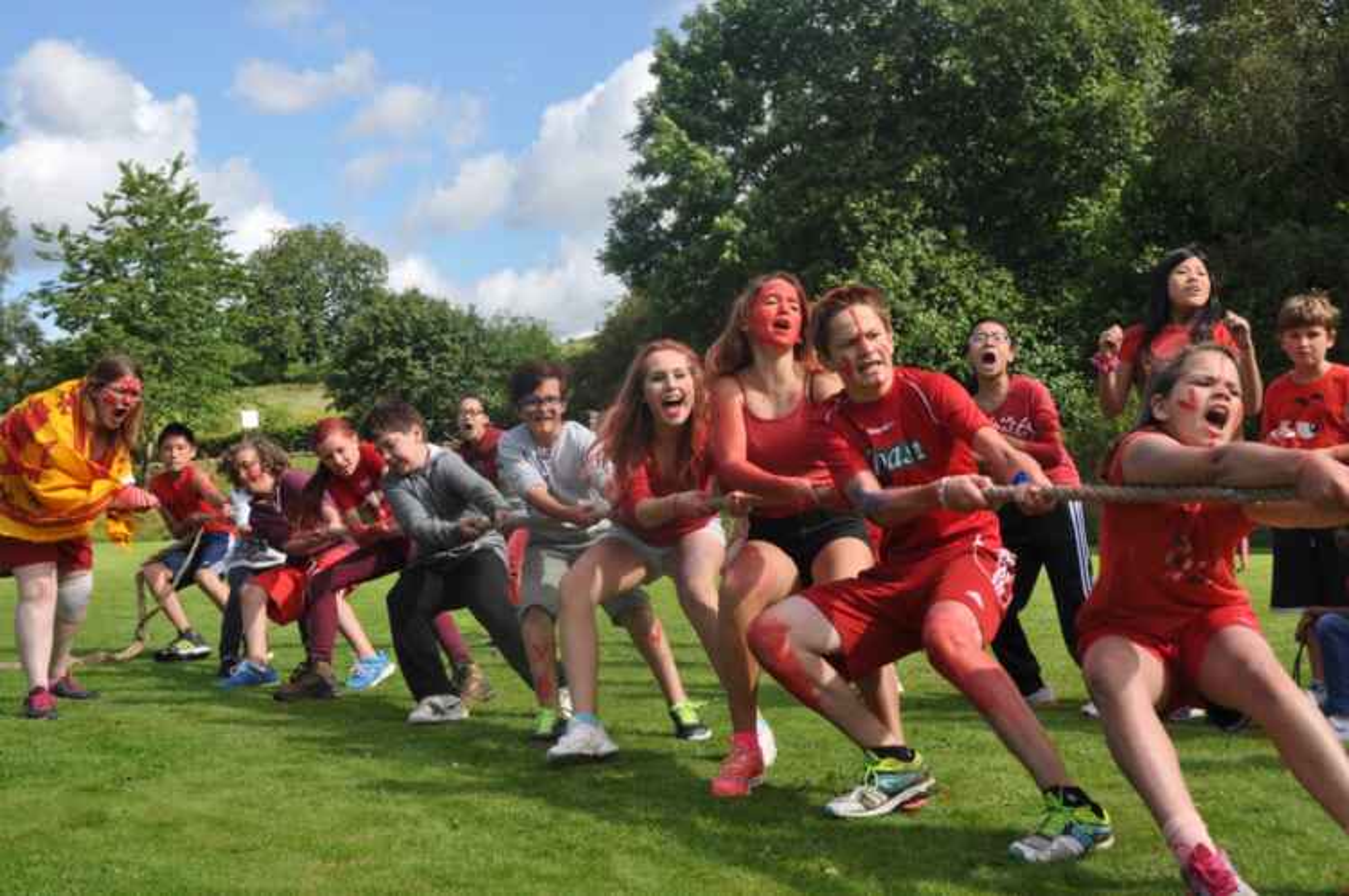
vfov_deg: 26.4
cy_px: 448
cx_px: 674
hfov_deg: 38.9
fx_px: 1909
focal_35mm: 51
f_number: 8
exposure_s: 1/250
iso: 200
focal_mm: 34
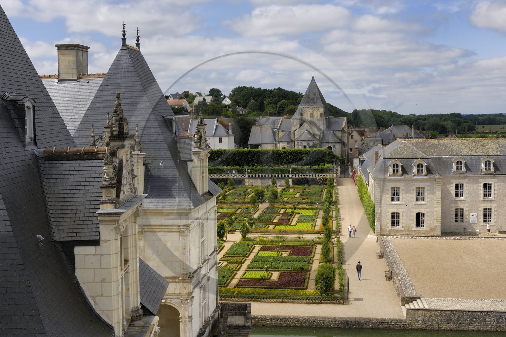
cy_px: 168
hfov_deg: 38.9
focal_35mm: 51
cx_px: 253
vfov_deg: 26.5
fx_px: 717
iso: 100
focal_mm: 34
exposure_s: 1/160
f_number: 11
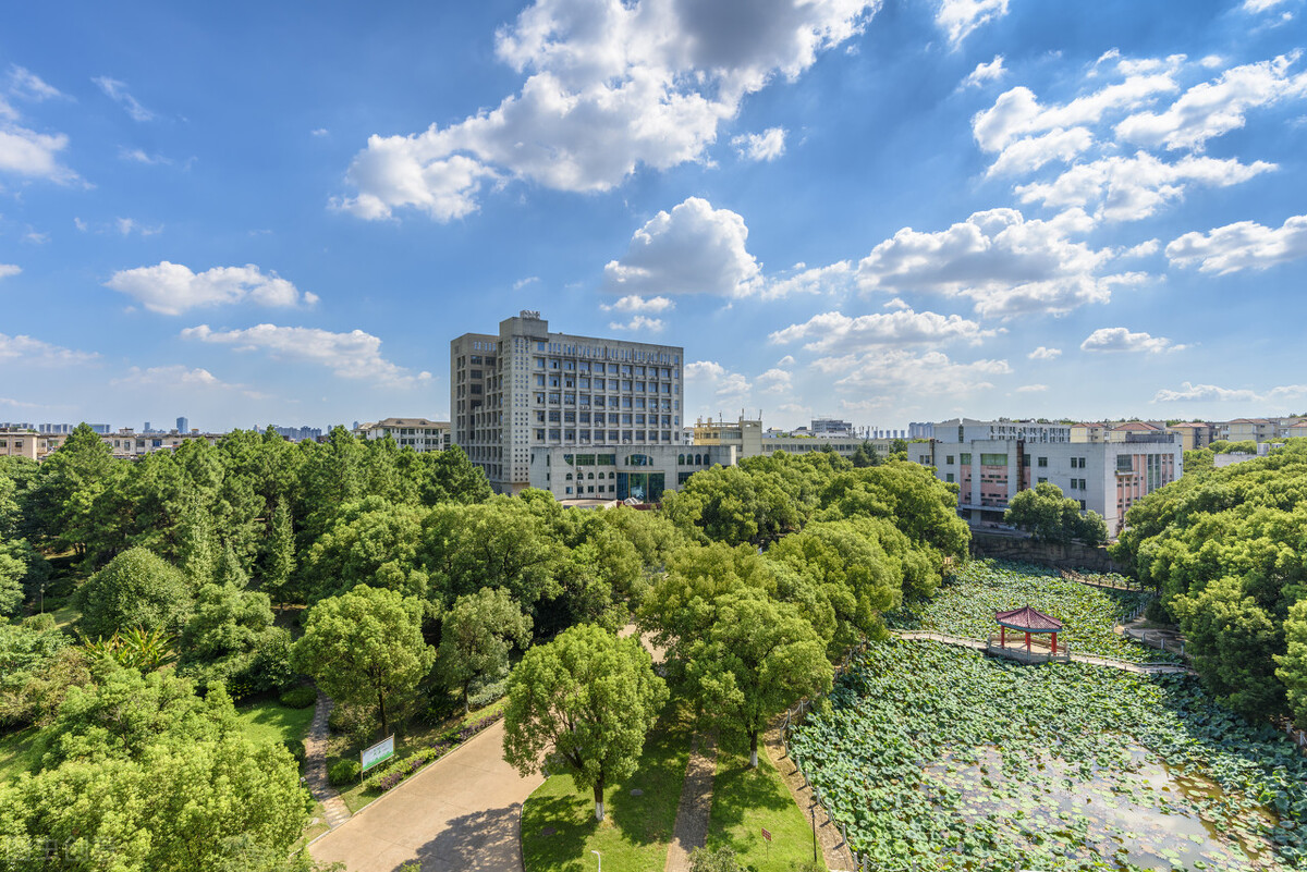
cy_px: 436
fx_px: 617
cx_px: 654
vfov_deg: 70.5
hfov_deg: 93.3
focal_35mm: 17
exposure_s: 1/800
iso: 100
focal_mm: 17
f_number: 6.3
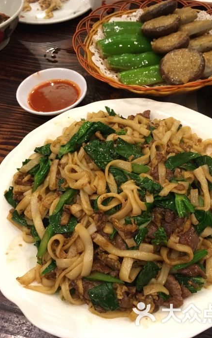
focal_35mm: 31
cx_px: 127
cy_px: 169
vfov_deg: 61.2
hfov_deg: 40.4
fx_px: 286
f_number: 2.2
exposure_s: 1/17
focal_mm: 4.15
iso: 250
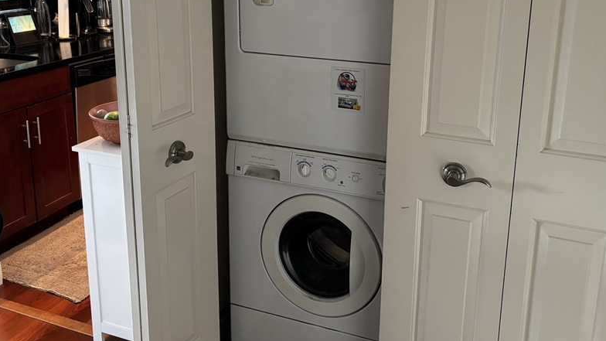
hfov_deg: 54.0
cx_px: 319
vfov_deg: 31.5
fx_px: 595
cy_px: 90
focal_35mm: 37
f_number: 1.6
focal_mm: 5.96
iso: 500
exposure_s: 1/40
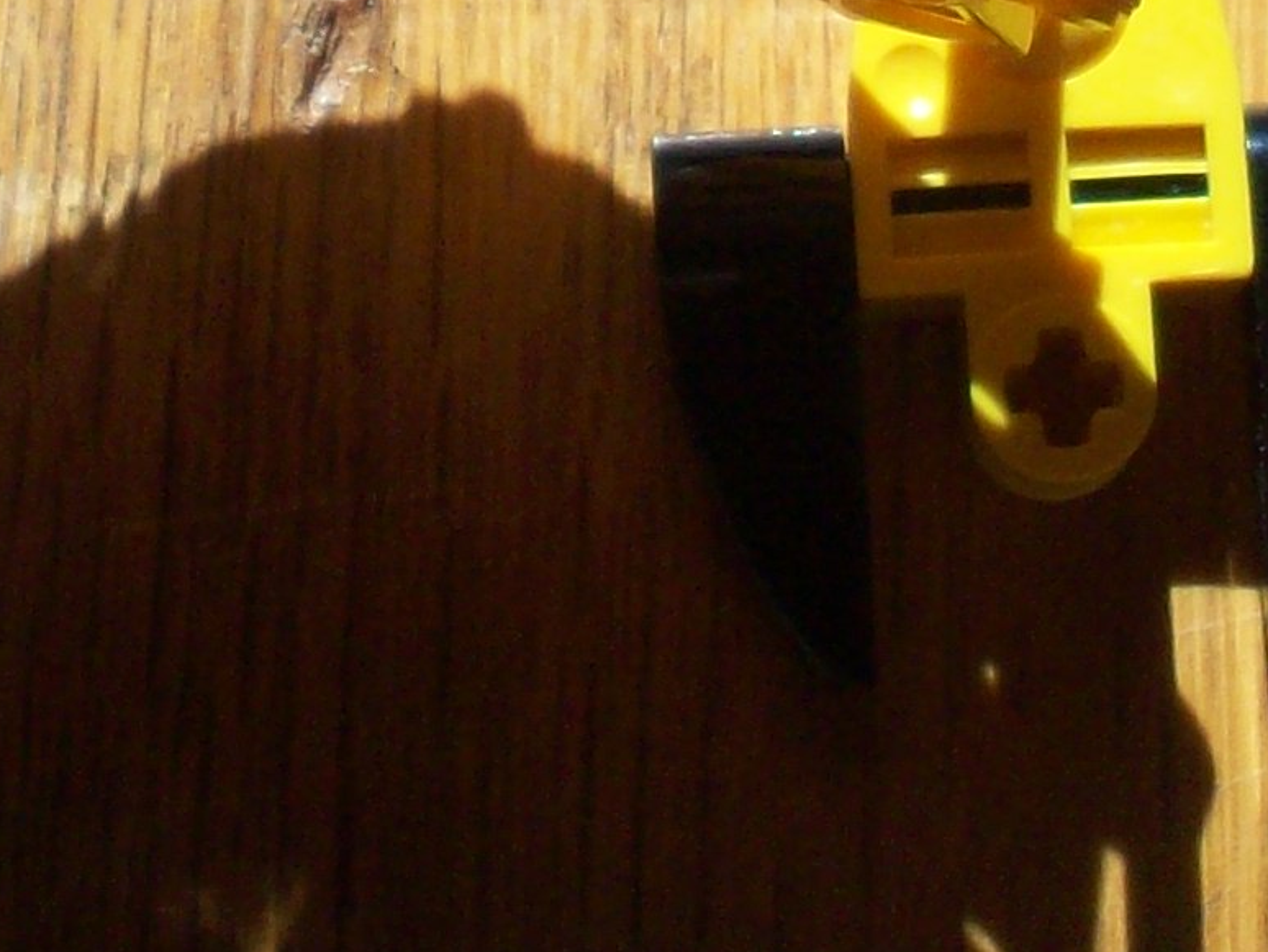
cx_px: 301
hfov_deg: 13.5
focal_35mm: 146
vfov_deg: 9.9
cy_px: -482
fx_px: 5350
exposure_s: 1/694
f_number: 2.8
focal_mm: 6.2
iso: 80
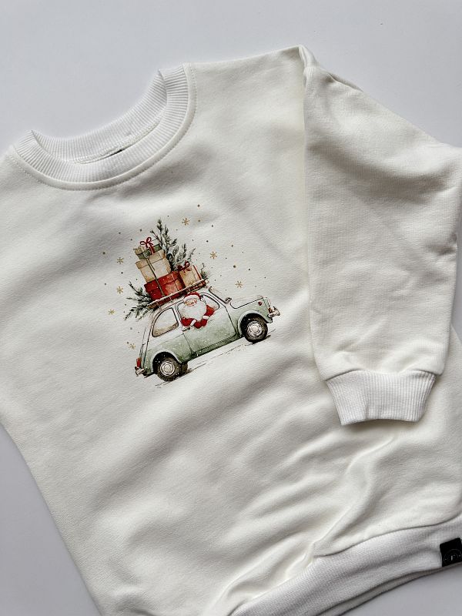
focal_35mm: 24
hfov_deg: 56.8
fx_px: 427
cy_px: 308
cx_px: 231
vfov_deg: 71.6
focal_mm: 6.76
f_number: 1.78
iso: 250
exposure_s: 1/56
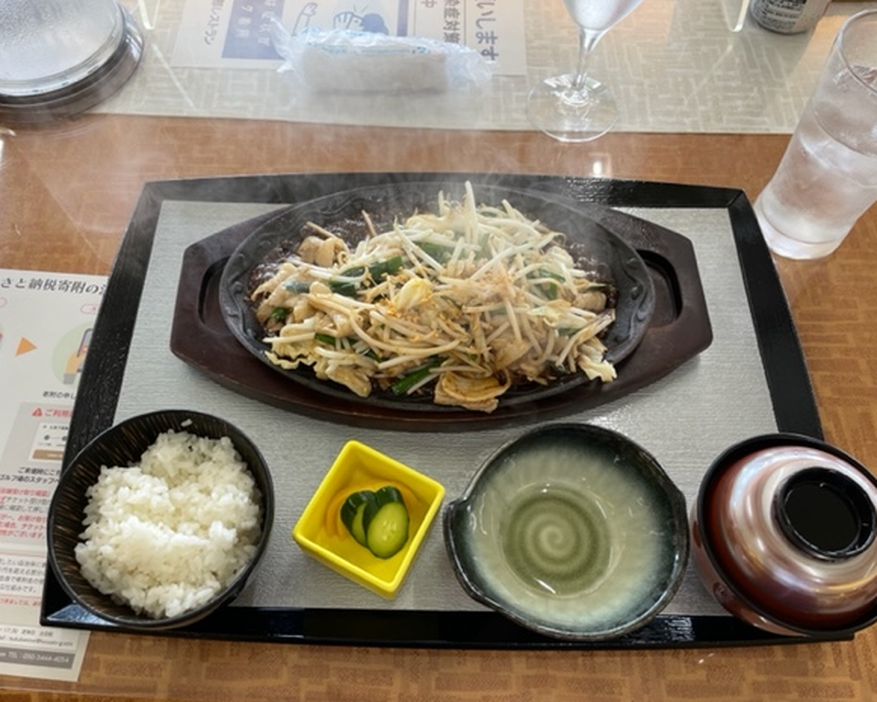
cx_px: 402
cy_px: 362
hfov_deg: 62.1
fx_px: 727
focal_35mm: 28
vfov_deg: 51.5
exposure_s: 1/121
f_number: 1.6
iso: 64
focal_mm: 4.2
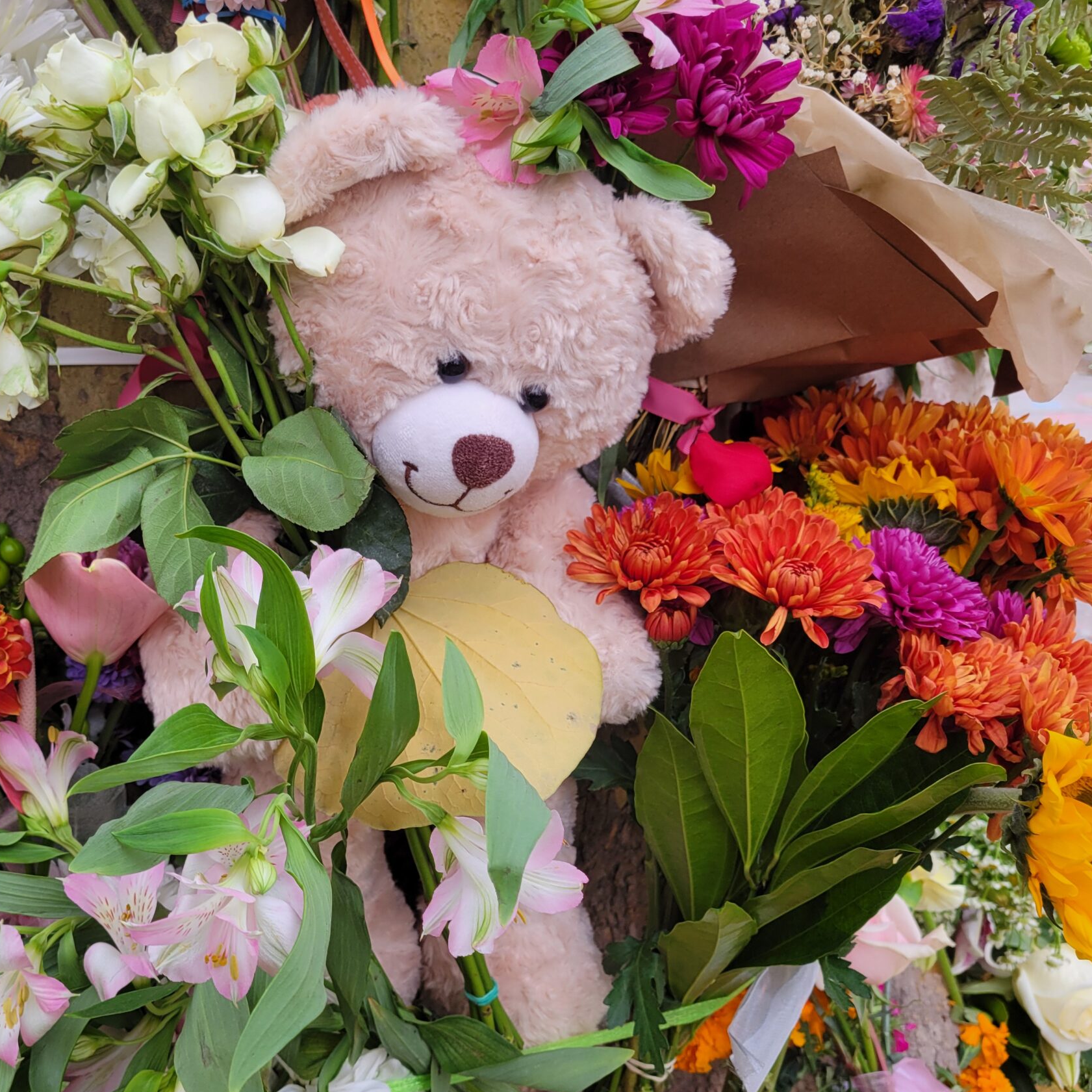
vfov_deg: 47.2
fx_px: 1249
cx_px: 334
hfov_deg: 46.2
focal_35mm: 35
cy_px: 551
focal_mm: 5.4
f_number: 1.8
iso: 40
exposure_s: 1/160
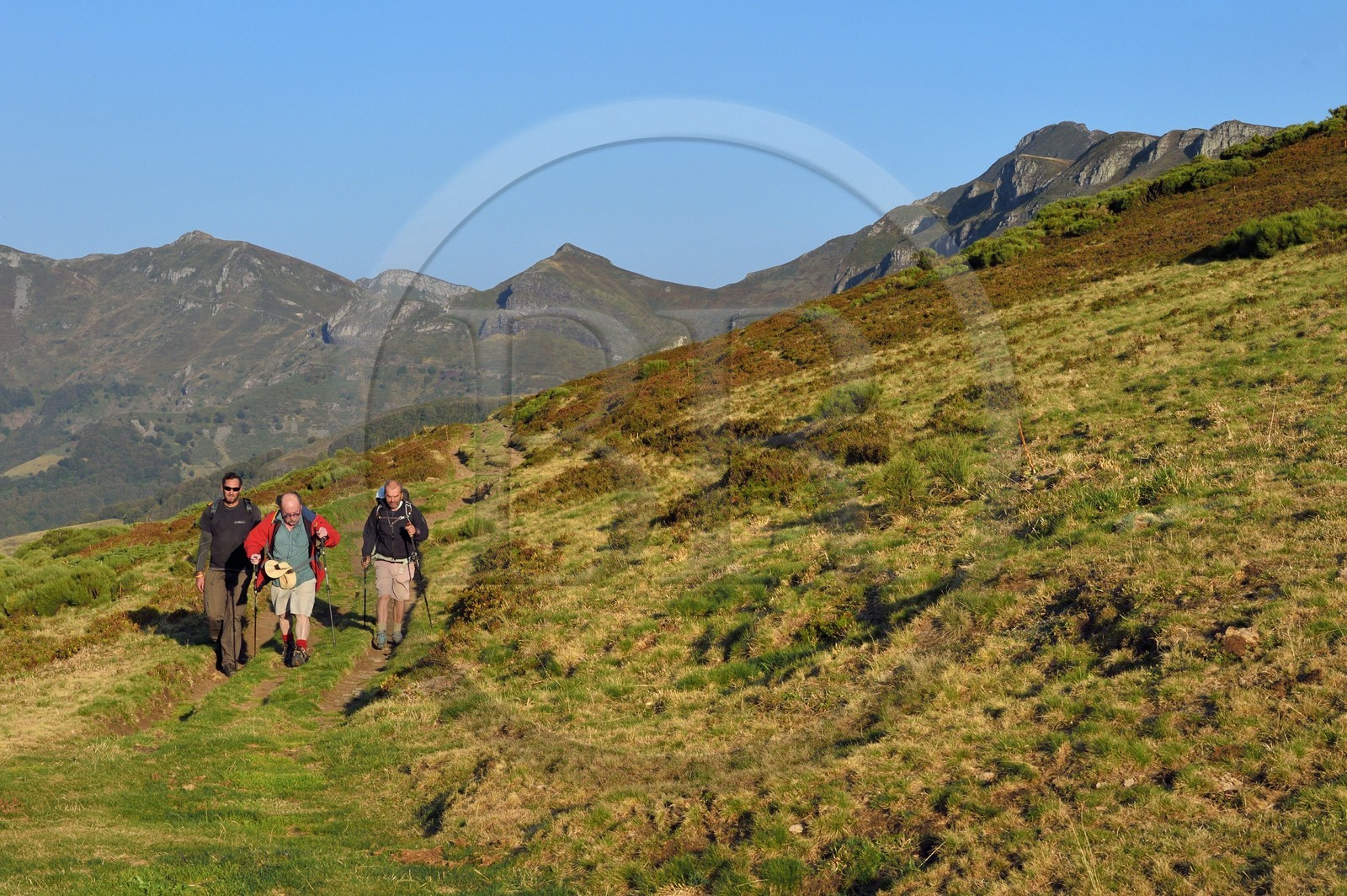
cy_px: 448
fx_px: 3066
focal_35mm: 82
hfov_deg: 24.8
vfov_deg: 16.6
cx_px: 674
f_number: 20
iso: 800
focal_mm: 82
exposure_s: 1/400
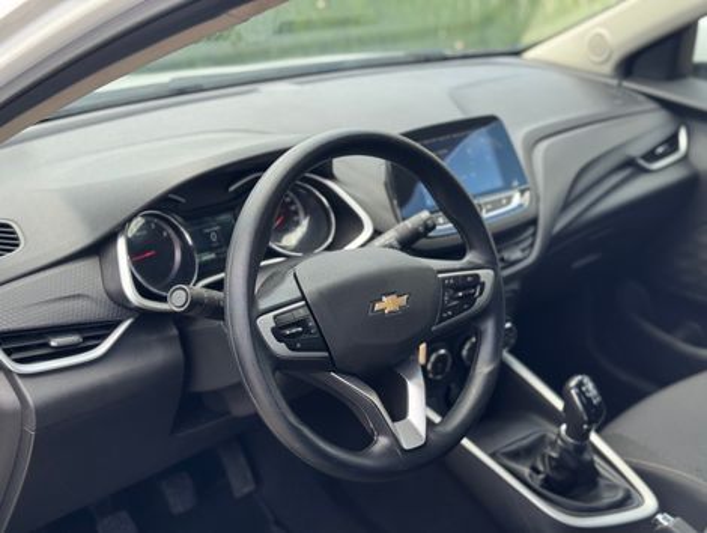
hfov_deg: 39.6
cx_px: 354
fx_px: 982
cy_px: 266
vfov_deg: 30.3
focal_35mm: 48
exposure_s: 1/412
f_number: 1.78
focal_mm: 6.76
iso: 64
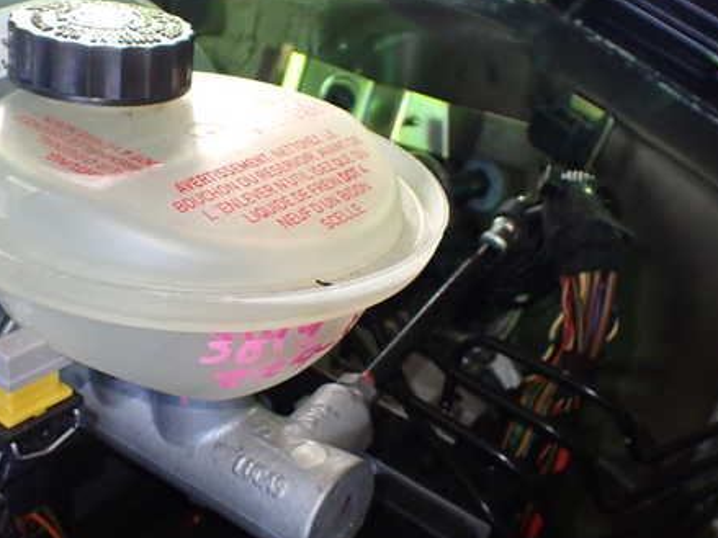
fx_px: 850
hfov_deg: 45.4
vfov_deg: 35.1
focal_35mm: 41
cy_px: 293
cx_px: 265
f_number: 2.3
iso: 800
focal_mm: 5.4
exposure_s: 1/125
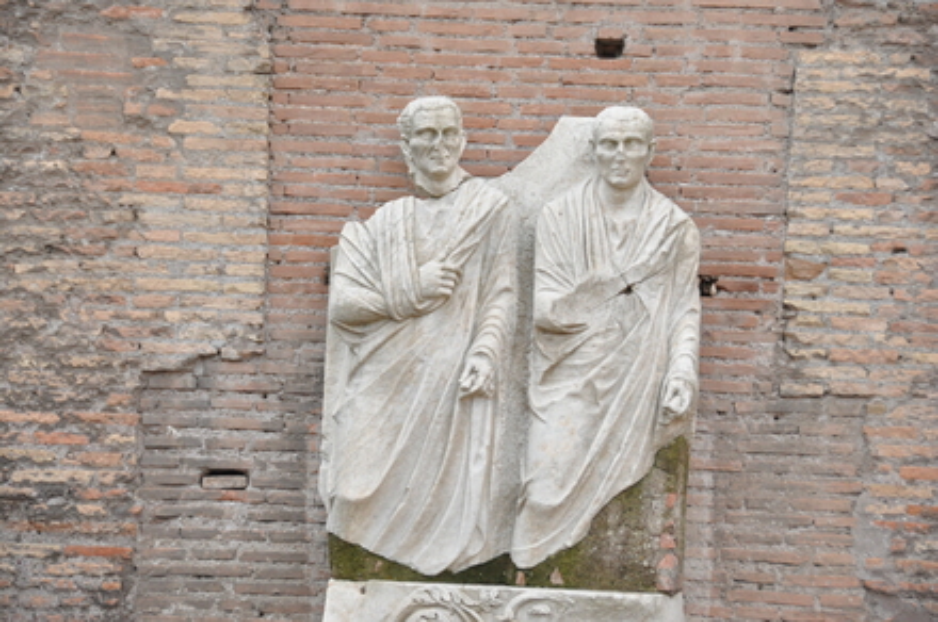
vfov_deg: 9.6
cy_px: 311
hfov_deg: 14.4
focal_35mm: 142
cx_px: 469
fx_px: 3707
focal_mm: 95
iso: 1250
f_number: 7.1
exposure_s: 1/200
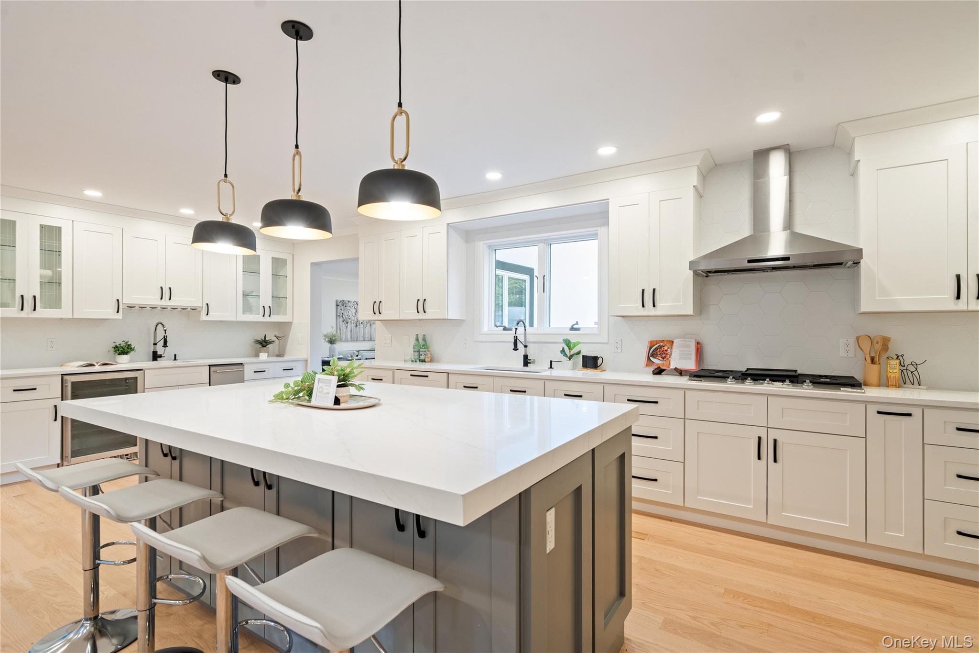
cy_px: 326
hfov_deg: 93.3
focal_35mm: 17
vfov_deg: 70.4
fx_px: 462
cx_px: 490
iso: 640
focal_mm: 17
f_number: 6.3
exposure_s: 1/10
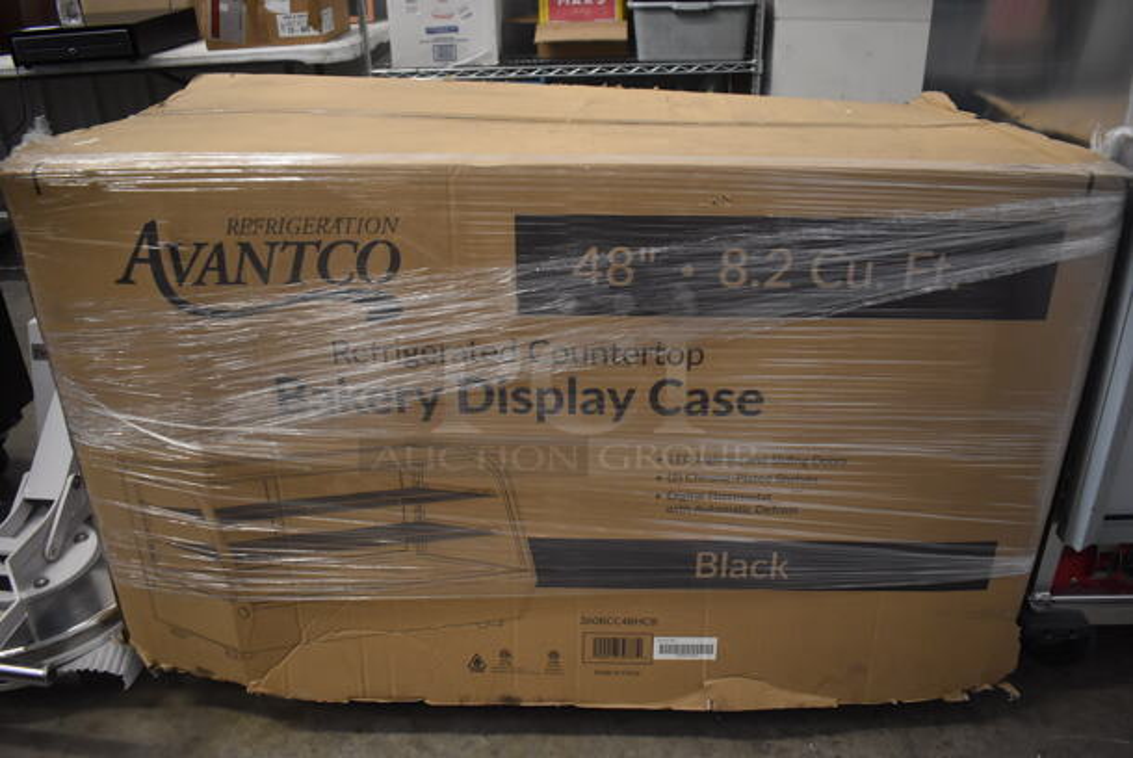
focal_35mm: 27
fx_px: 851
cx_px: 566
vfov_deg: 48.0
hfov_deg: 67.3
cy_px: 379
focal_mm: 18
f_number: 3.5
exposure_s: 1/125
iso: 1600
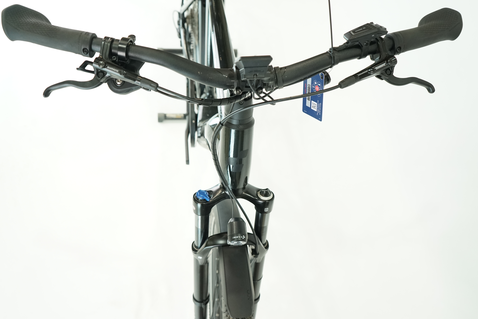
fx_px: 412
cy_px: 163
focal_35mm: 31
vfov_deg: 42.3
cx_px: 233
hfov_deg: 60.3
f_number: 4.5
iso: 2000
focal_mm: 30
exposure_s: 1/200
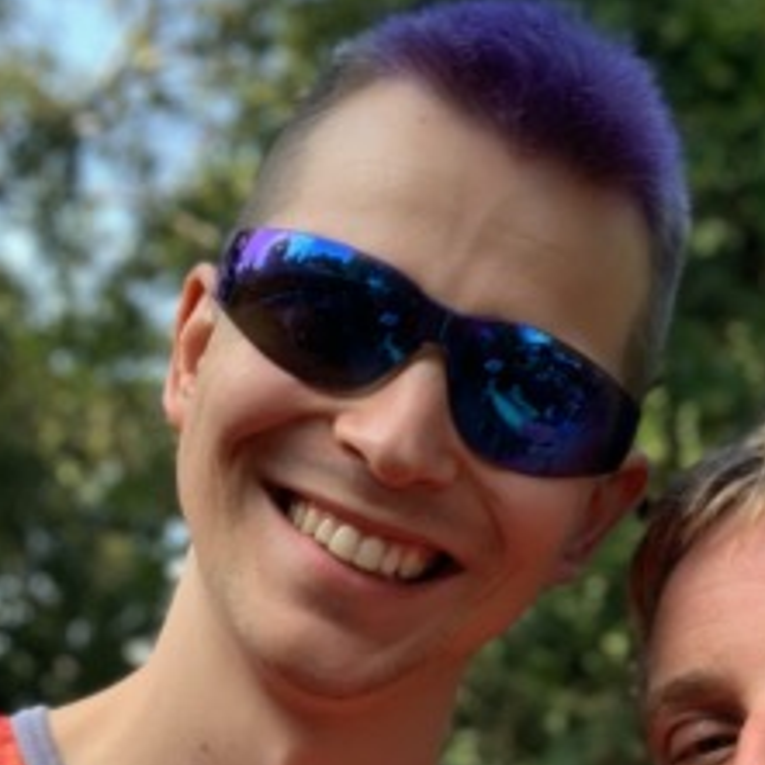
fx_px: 2050
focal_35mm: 82
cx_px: 592
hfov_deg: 20.9
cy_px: 710
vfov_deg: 20.6
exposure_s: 1/121
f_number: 2.2
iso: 25
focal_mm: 2.87
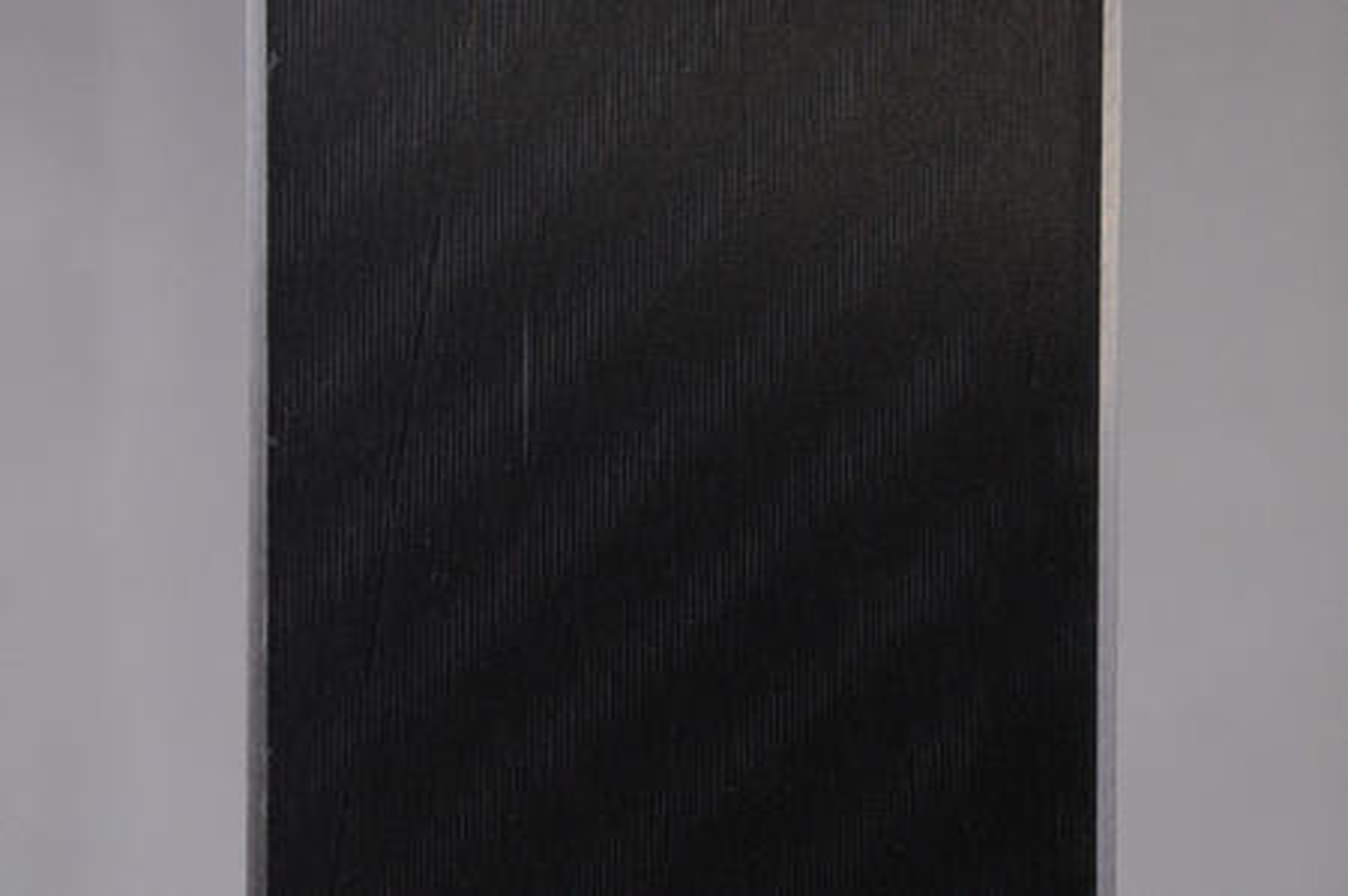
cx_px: 674
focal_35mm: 158
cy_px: 448
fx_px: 5891
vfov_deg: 8.7
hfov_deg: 13.1
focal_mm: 105
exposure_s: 1/125
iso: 3200
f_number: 16
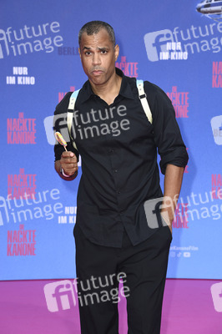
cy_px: 167
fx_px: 834
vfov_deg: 22.6
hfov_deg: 15.2
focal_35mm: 90
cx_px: 111
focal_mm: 90
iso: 250
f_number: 6.3
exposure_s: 1/250
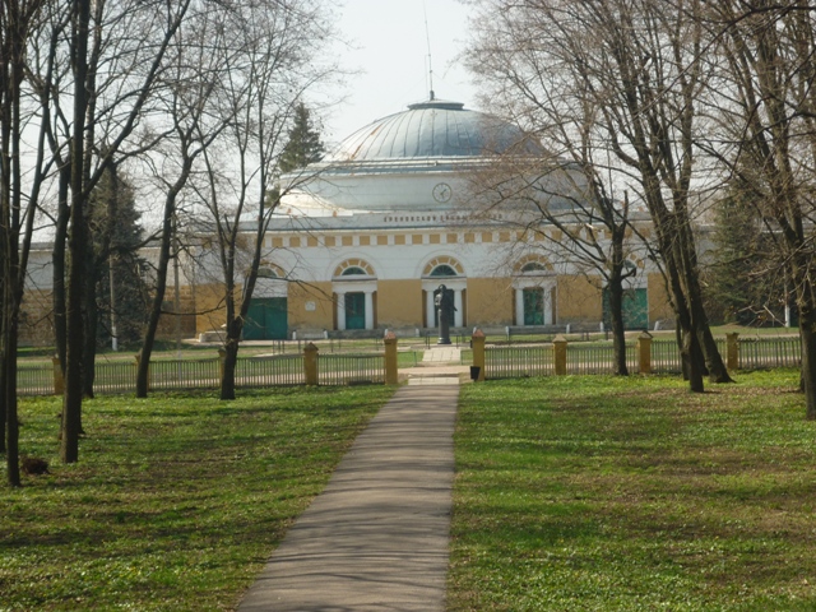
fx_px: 3112
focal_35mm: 132
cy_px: 306
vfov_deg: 11.2
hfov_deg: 14.9
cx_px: 408
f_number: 5.9
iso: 80
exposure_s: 1/200
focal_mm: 22
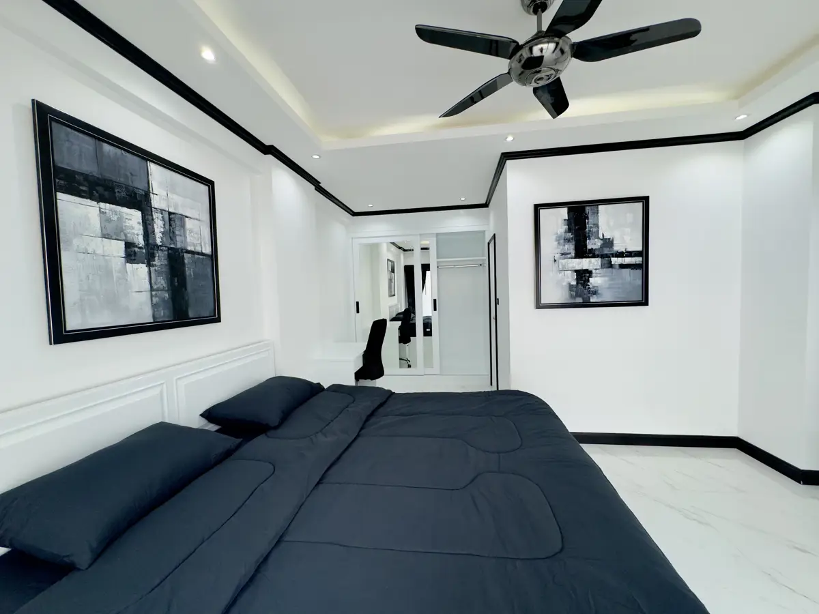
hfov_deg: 102.1
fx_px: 331
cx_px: 410
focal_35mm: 14
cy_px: 307
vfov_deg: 85.7
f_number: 2.2
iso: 80
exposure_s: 1/100
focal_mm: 2.22
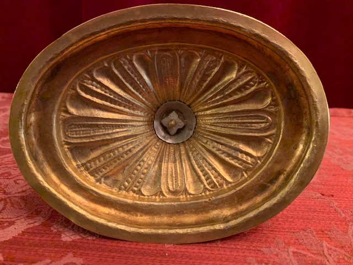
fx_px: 265
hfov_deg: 67.3
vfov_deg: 53.1
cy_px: 132
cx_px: 176
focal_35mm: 26
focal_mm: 4.25
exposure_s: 1/25
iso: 500
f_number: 1.8
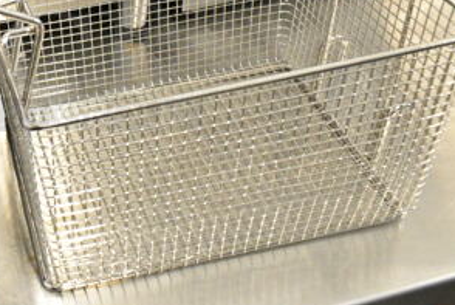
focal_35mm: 56
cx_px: 31
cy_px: 50
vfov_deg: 23.8
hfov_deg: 33.4
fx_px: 709
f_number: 8
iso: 6400
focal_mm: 18
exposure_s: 1/160
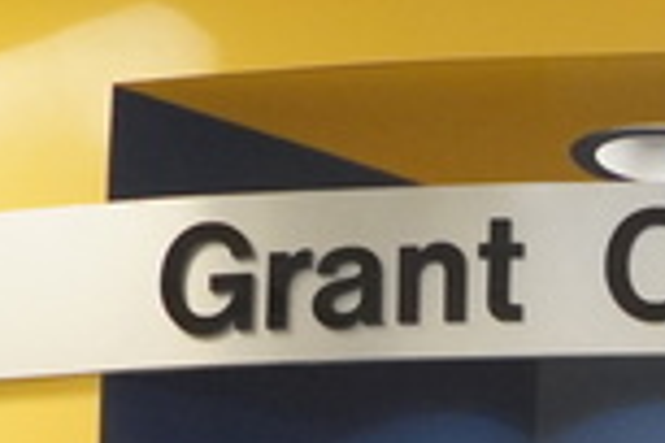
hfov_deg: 8.7
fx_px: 4255
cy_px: 1327
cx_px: 1078
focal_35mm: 230
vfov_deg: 5.6
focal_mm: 23
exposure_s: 1/160
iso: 2000
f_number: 4
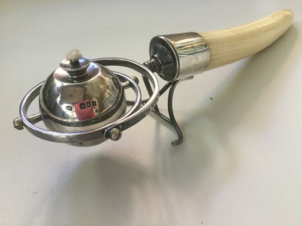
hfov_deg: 58.4
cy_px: 113
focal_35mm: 31
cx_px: 151
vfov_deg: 45.4
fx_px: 270
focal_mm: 3.3
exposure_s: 1/33
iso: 200
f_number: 2.4
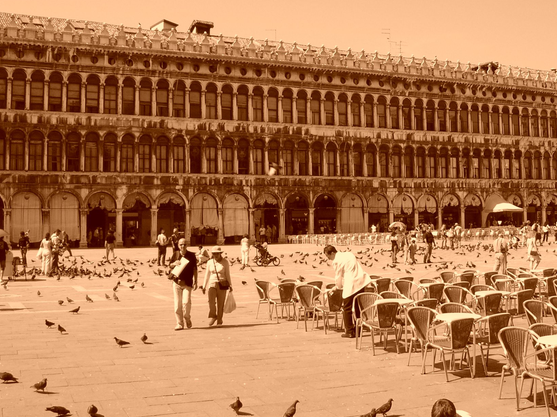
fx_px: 788
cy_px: 151
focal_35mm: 49
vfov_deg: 29.5
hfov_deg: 38.7
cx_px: 350
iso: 50
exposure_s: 1/183
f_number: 5.6
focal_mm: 5.8
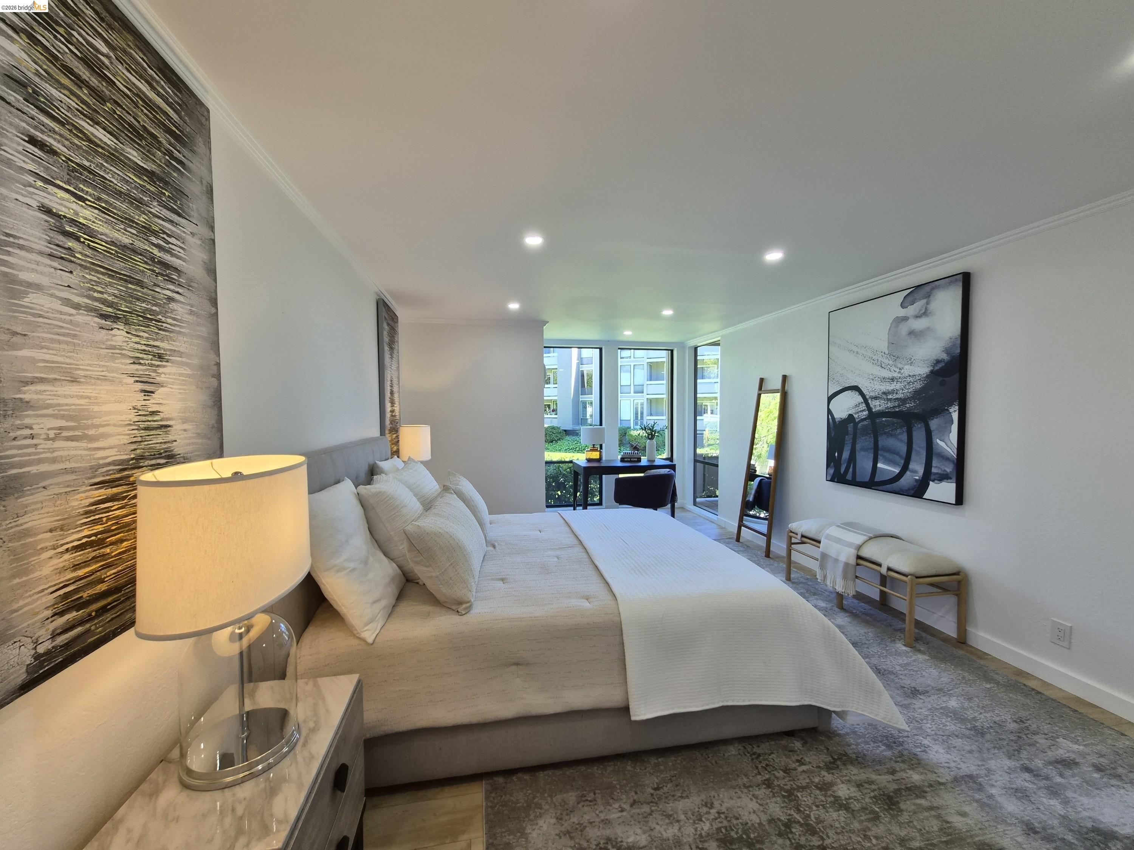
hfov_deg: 106.2
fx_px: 426
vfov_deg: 89.9
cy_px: 425
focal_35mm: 13
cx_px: 567
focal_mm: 1.7
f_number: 2.2
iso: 40
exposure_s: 1/60
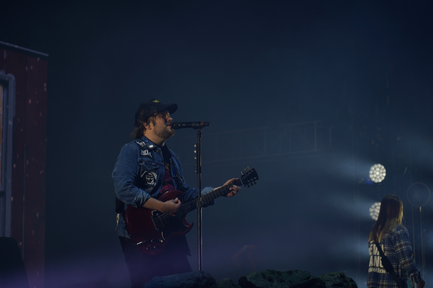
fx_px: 1263
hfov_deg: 19.5
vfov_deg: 13.0
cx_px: 216
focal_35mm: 105
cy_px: 144
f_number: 4
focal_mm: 105
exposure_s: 1/125
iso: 100
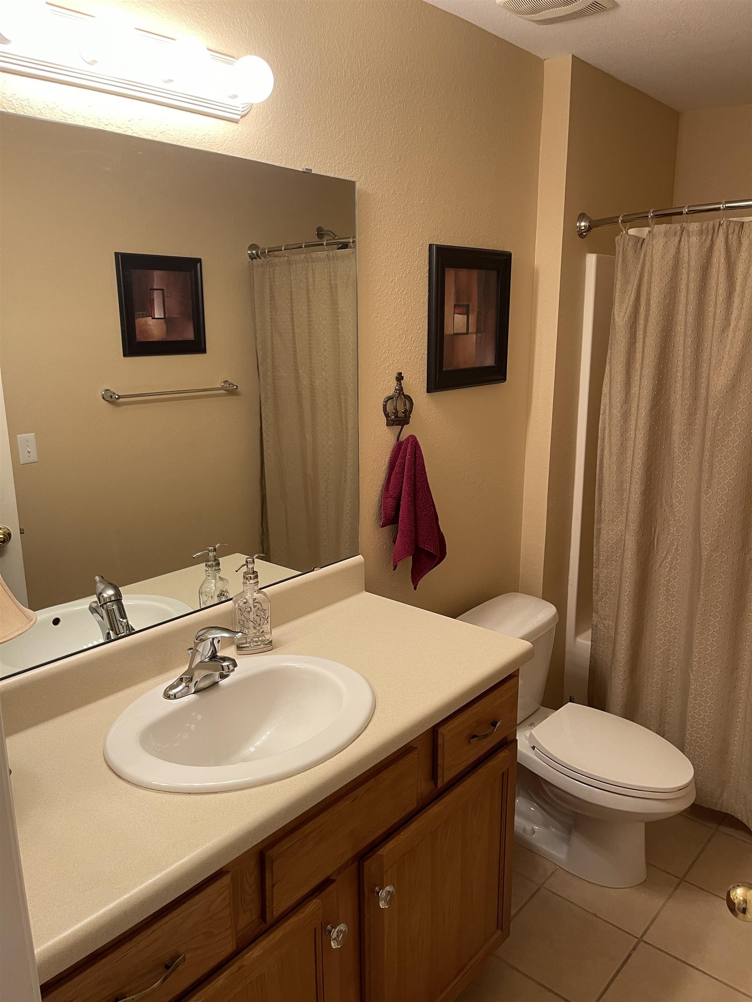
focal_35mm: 26
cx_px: 376
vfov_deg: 67.3
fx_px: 753
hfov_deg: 53.1
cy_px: 501
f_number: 1.6
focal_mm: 5.1
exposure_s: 1/60
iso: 125
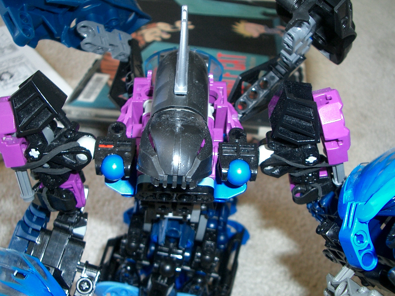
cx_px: 181
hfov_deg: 44.8
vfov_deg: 34.3
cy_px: 165
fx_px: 479
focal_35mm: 42
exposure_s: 1/40
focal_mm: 5.8
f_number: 2.6
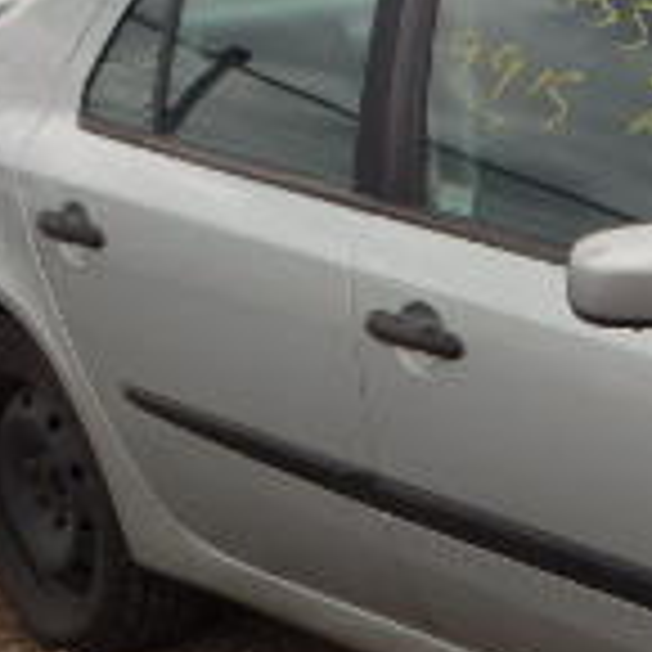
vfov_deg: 13.8
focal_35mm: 125
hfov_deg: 12.7
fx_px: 2664
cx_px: 1187
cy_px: 639
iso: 125
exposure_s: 1/400
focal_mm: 5.7
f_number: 4.2
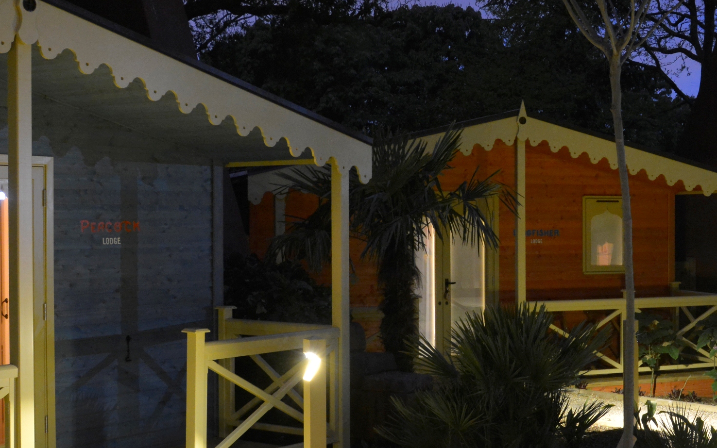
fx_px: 1192
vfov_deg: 21.3
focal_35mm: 61
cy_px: 231
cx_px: 576
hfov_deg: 32.5
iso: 1250
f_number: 8
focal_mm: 24
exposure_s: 1.3
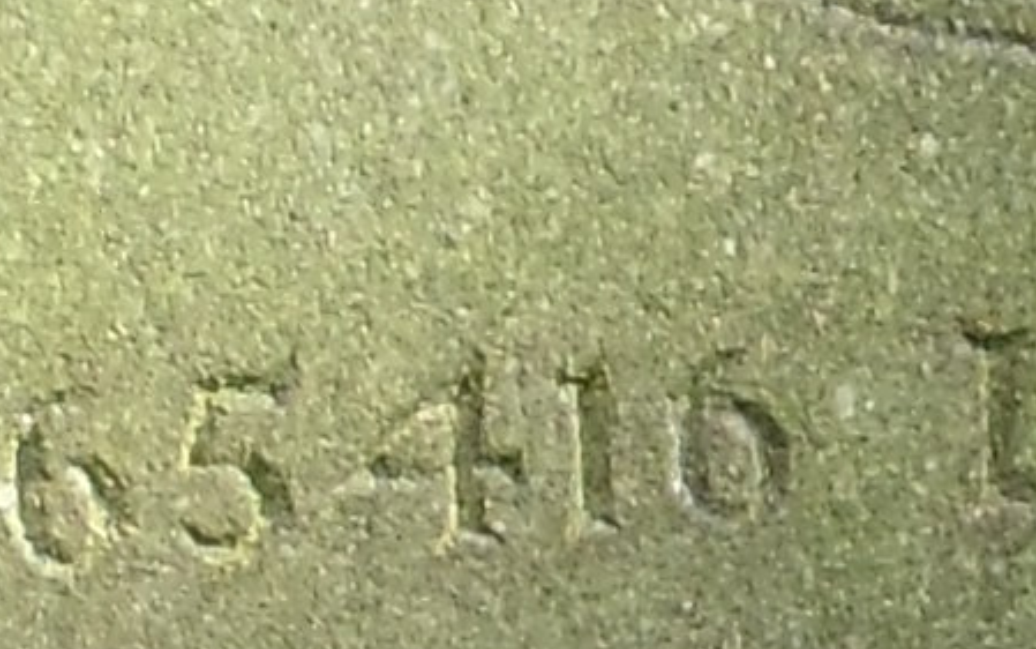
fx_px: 8925
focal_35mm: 316
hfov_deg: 6.6
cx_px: 828
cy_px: 1524
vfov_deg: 4.1
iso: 80
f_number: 3.3
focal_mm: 5.6
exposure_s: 1/245
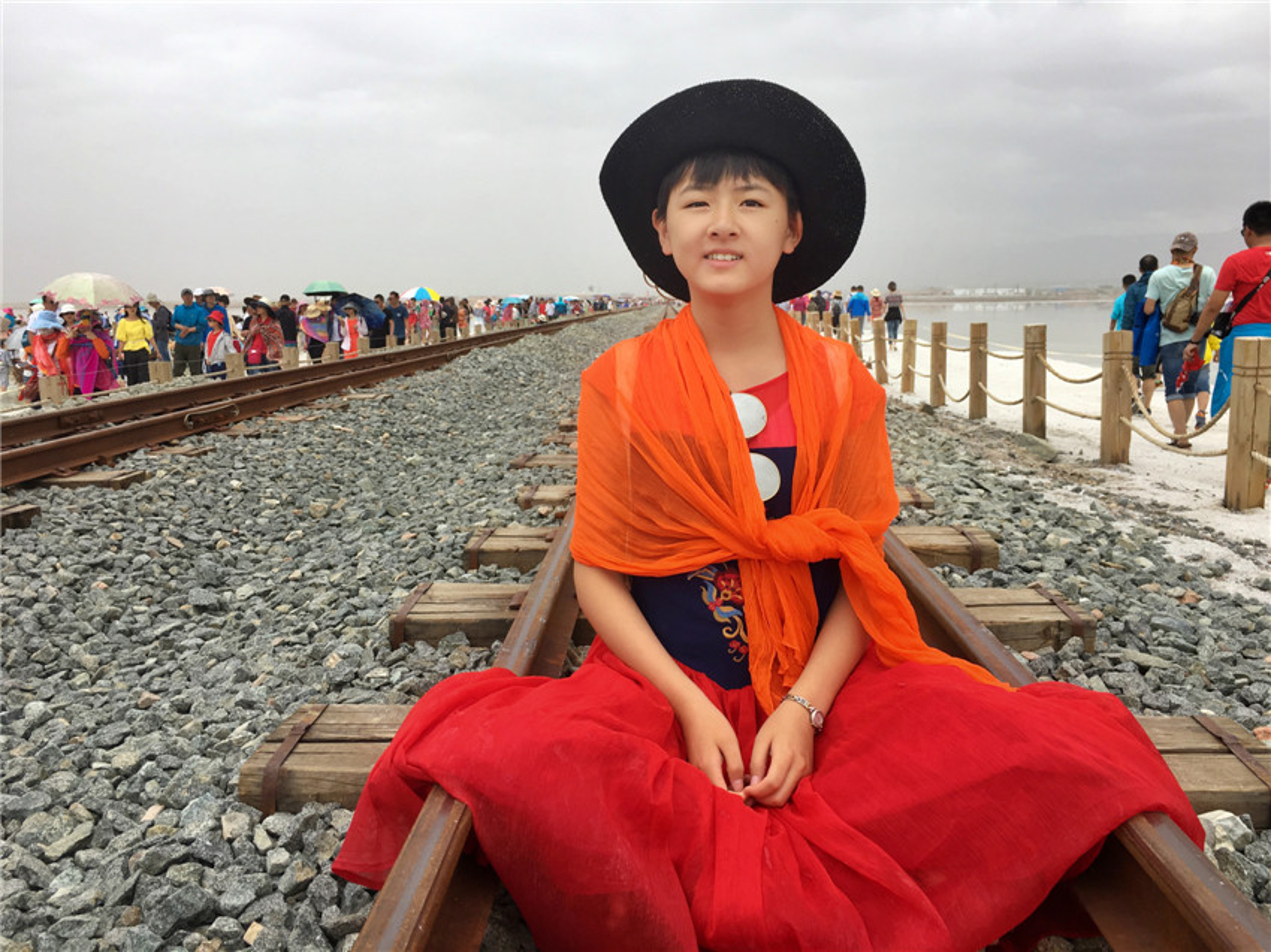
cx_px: 636
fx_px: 1064
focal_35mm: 29
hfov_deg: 61.7
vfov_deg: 48.2
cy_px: 476
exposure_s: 1/1832
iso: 25
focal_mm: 4.15
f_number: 2.2
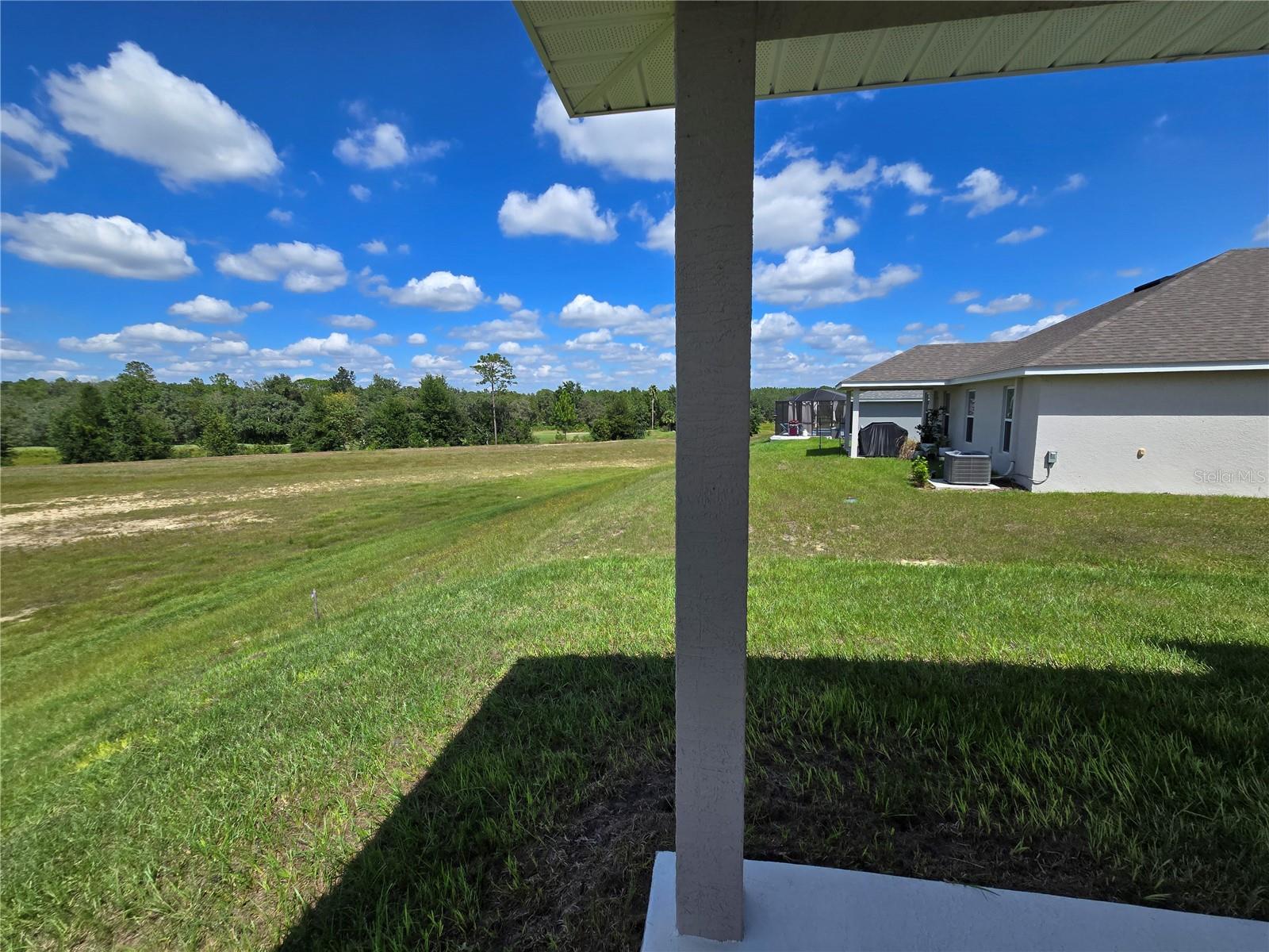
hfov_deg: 106.2
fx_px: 477
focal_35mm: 13
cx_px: 634
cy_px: 476
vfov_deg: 89.9
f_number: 2.2
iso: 50
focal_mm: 2.2
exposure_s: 1/2423
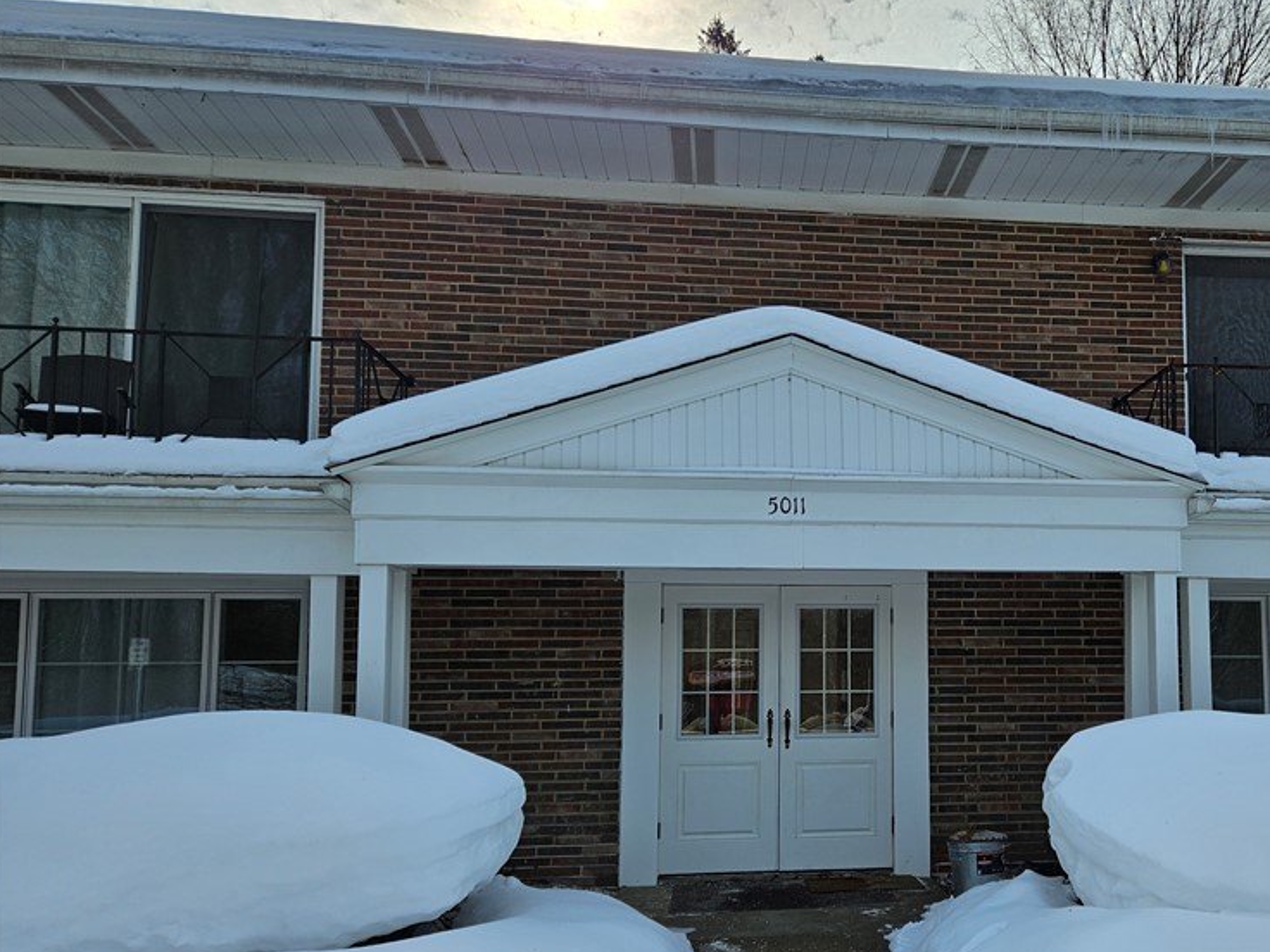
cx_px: 873
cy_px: 590
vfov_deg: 43.8
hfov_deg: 55.3
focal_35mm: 32
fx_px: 1174
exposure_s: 1/3185
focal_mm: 5.4
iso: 25
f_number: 1.8
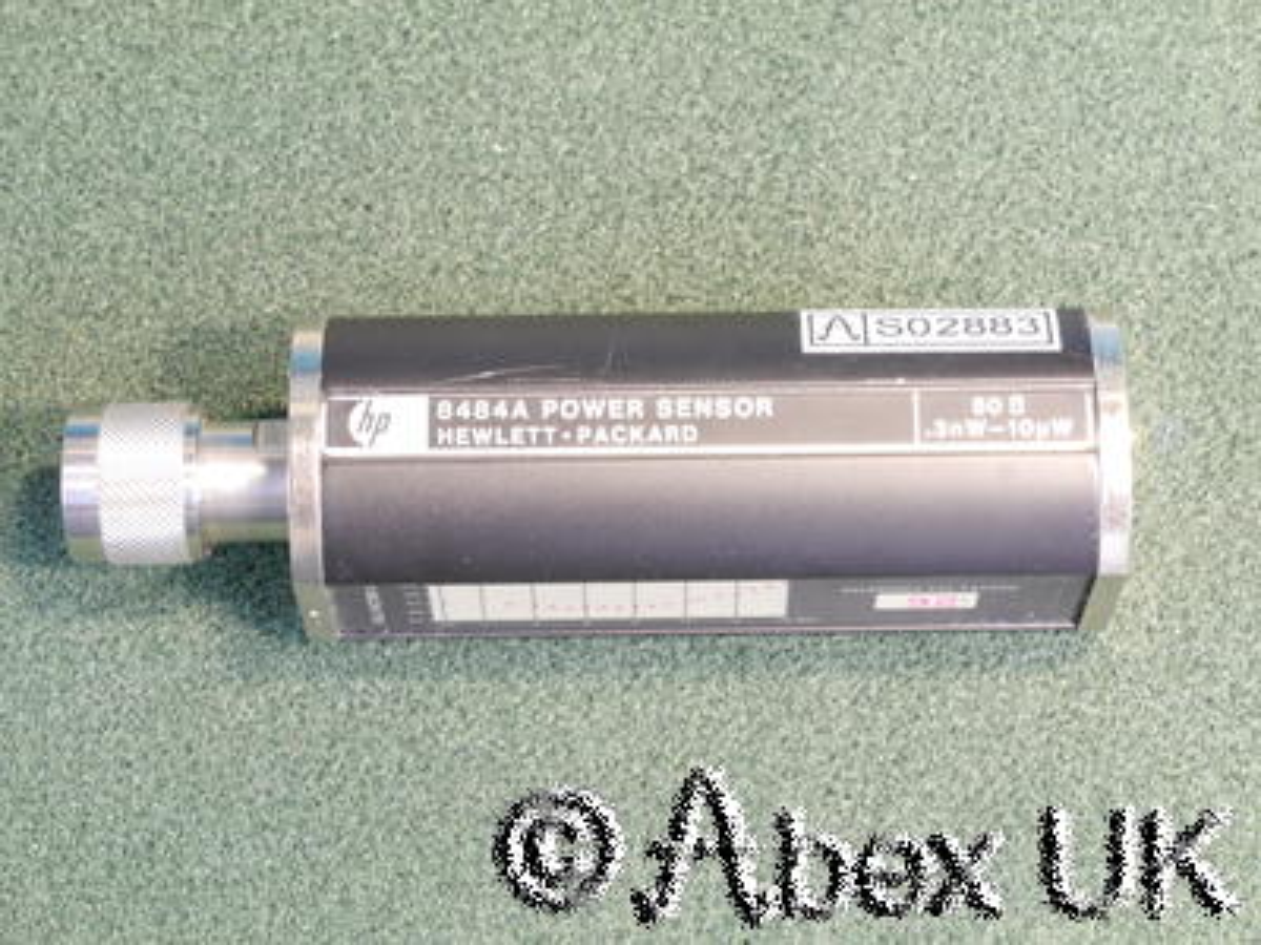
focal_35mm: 110
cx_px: 630
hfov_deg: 17.9
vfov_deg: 13.5
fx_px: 4007
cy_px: 472
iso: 400
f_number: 14
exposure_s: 2.5
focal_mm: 55
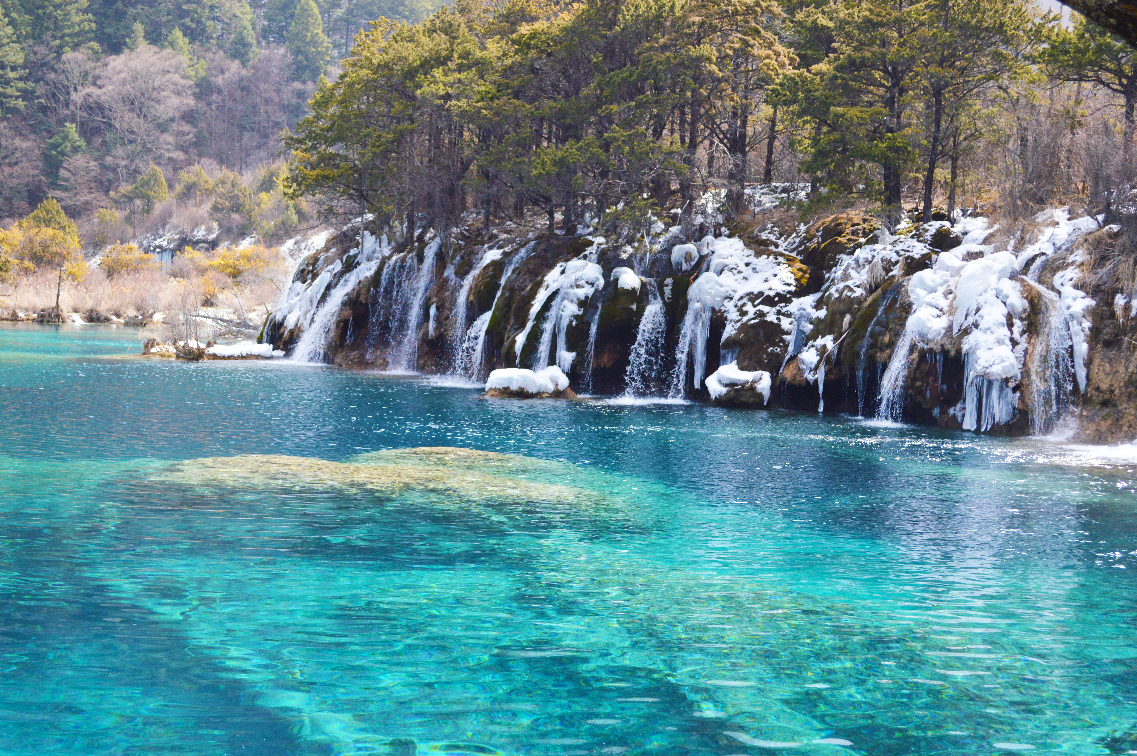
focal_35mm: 51
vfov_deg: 26.4
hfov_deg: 38.9
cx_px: 568
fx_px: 1609
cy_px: 378
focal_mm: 34
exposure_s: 1/800
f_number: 5
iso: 500
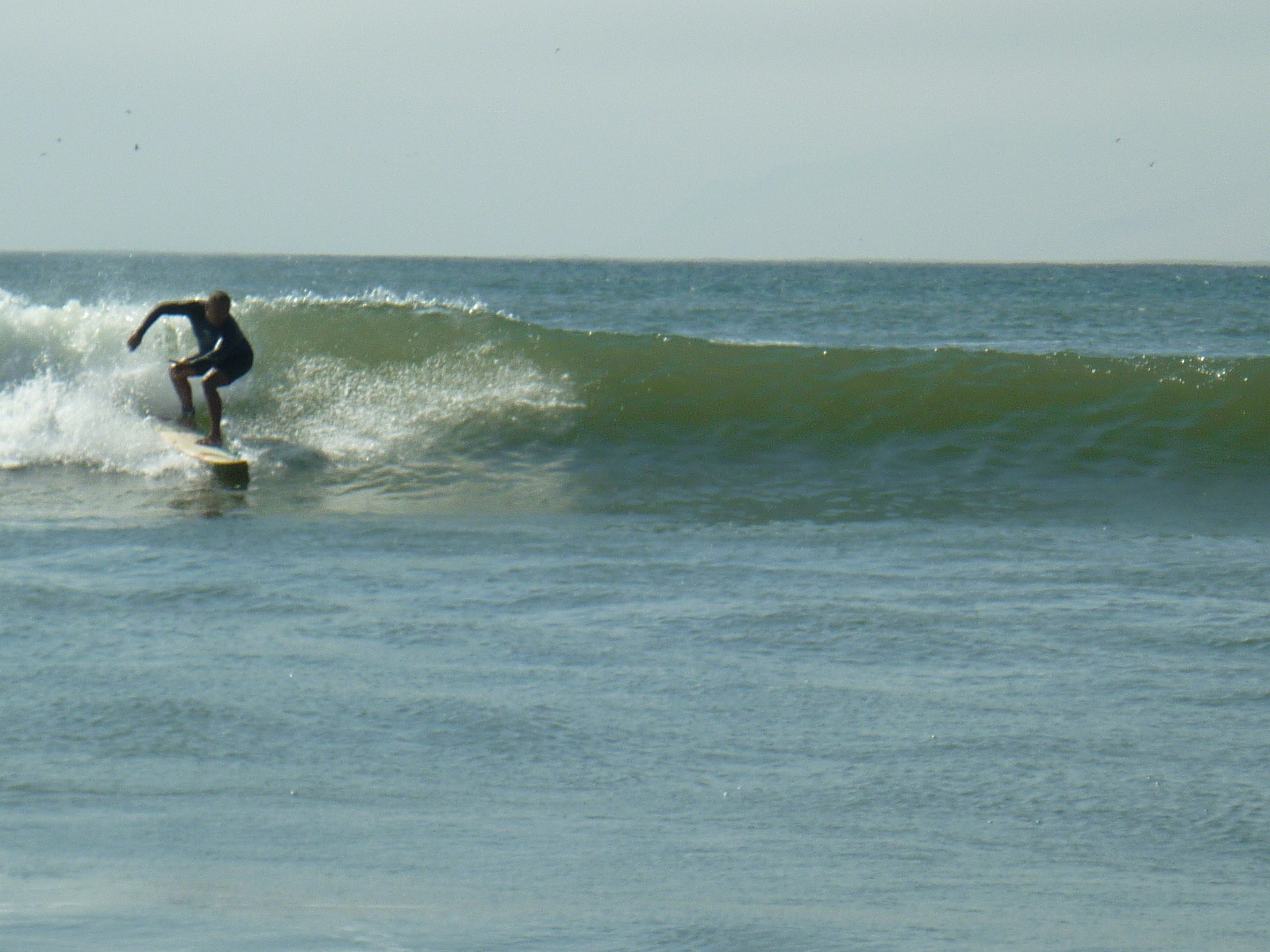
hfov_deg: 8.4
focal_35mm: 237
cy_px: 476
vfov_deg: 6.3
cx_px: 635
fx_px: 8695
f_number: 5.9
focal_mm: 22
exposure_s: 1/640
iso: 80
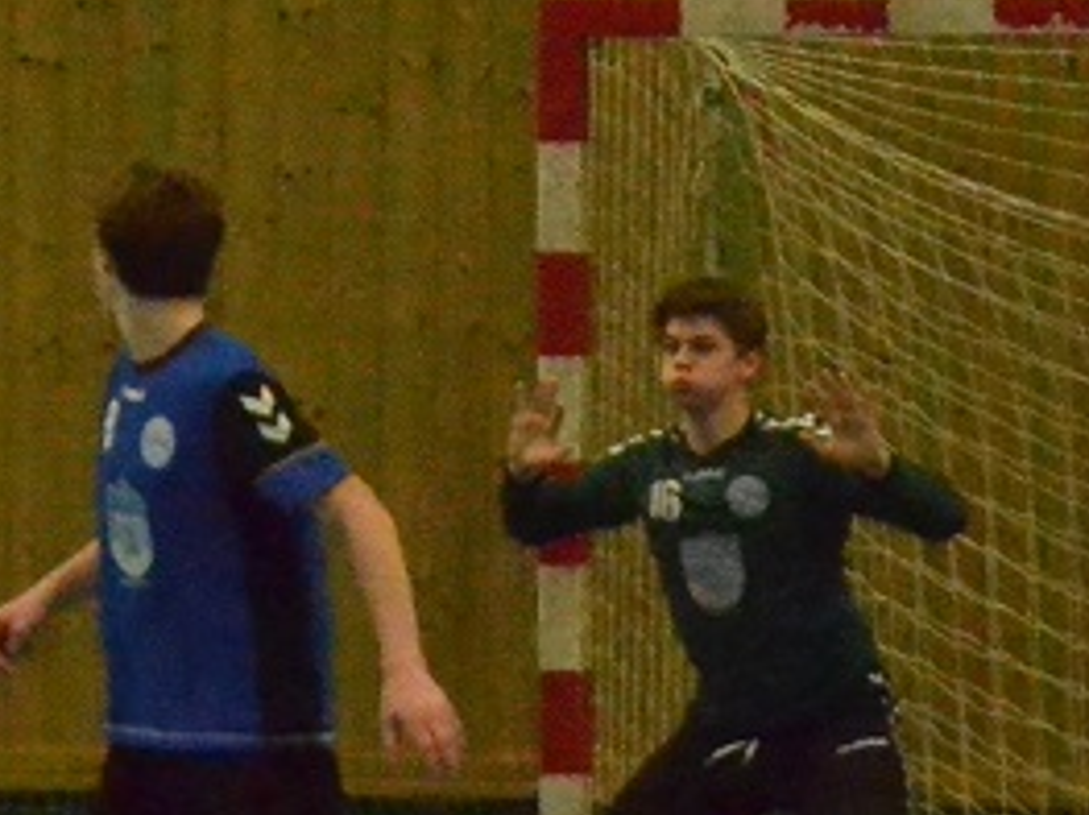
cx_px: -981
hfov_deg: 2.9
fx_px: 21703
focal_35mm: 690
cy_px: 509
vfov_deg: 2.2
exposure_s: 1/1000
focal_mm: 105
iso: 6400
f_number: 6.3
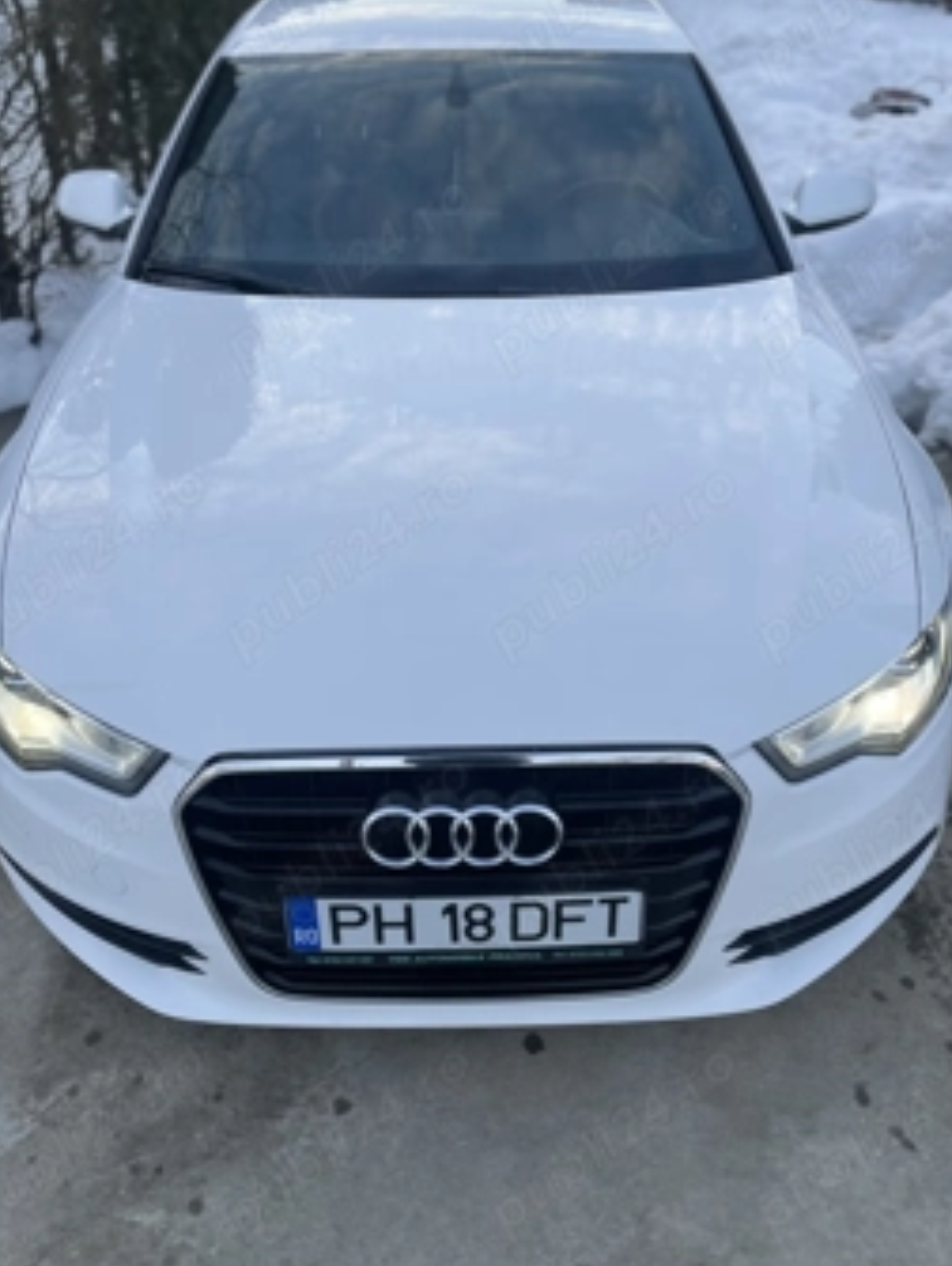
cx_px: 480
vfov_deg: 58.3
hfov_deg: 45.5
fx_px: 1135
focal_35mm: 31
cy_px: 624
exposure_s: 1/785
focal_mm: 4.2
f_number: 1.6
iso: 50
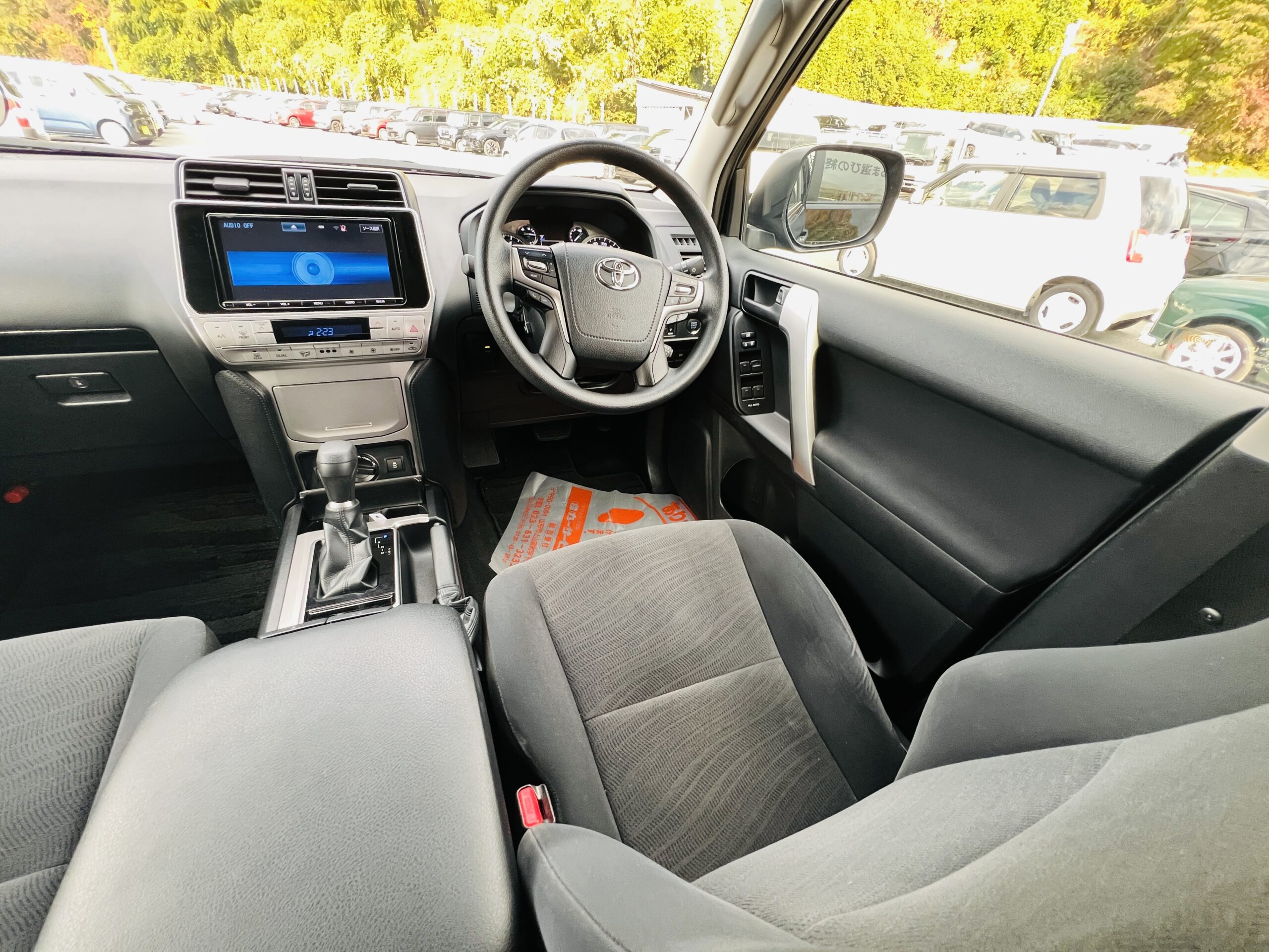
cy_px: 476
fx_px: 477
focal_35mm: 13
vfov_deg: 89.9
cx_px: 634
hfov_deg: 106.2
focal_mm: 1.57
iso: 250
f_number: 1.8
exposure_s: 1/91
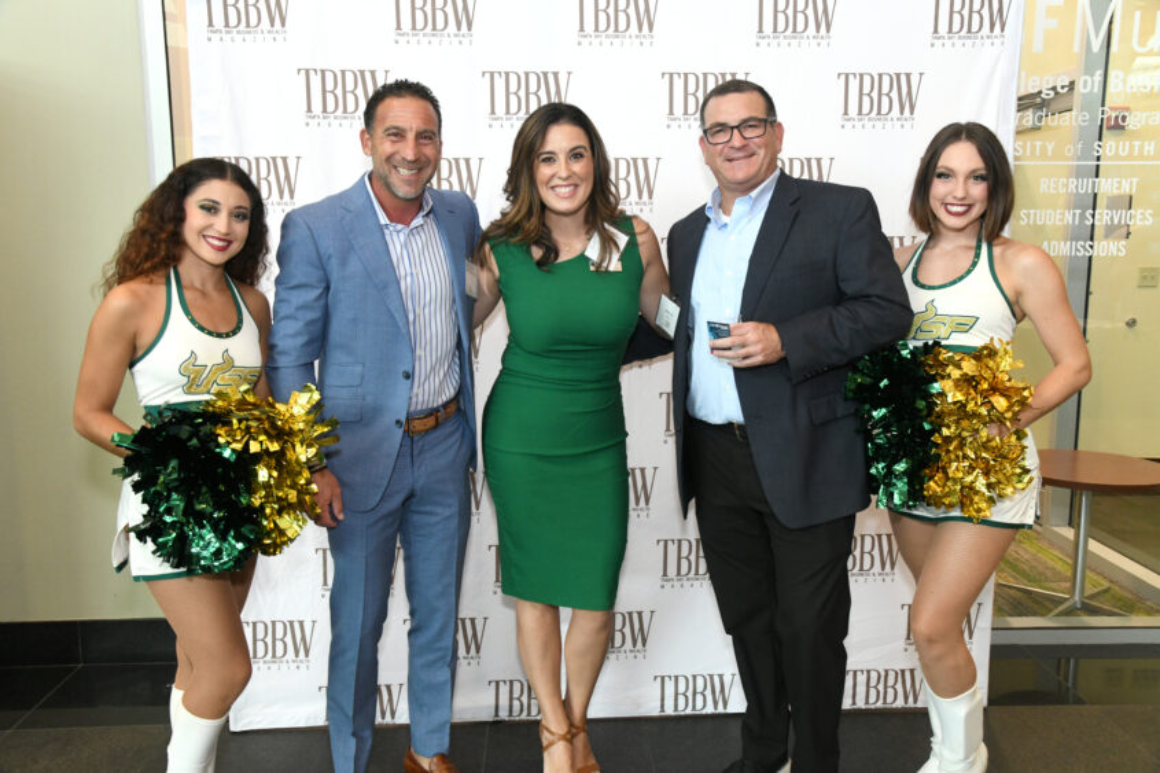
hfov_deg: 60.3
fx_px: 999
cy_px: 386
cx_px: 580
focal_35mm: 31
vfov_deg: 42.3
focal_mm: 31
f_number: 6.3
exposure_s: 1/60
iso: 3200
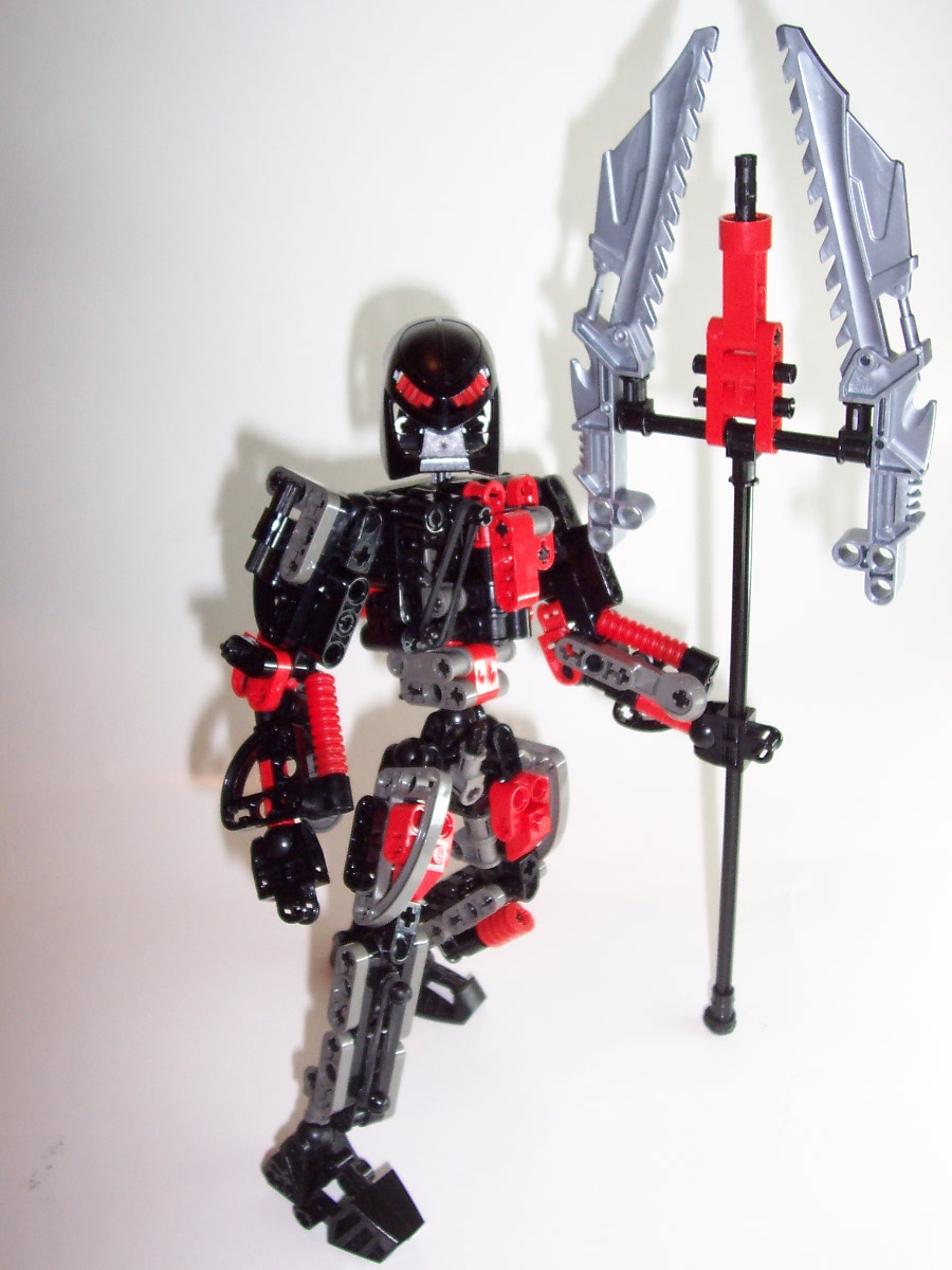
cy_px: 635
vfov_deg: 50.1
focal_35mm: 37
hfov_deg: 38.7
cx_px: 476
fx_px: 1357
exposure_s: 1/60
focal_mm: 5.6
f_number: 2.8
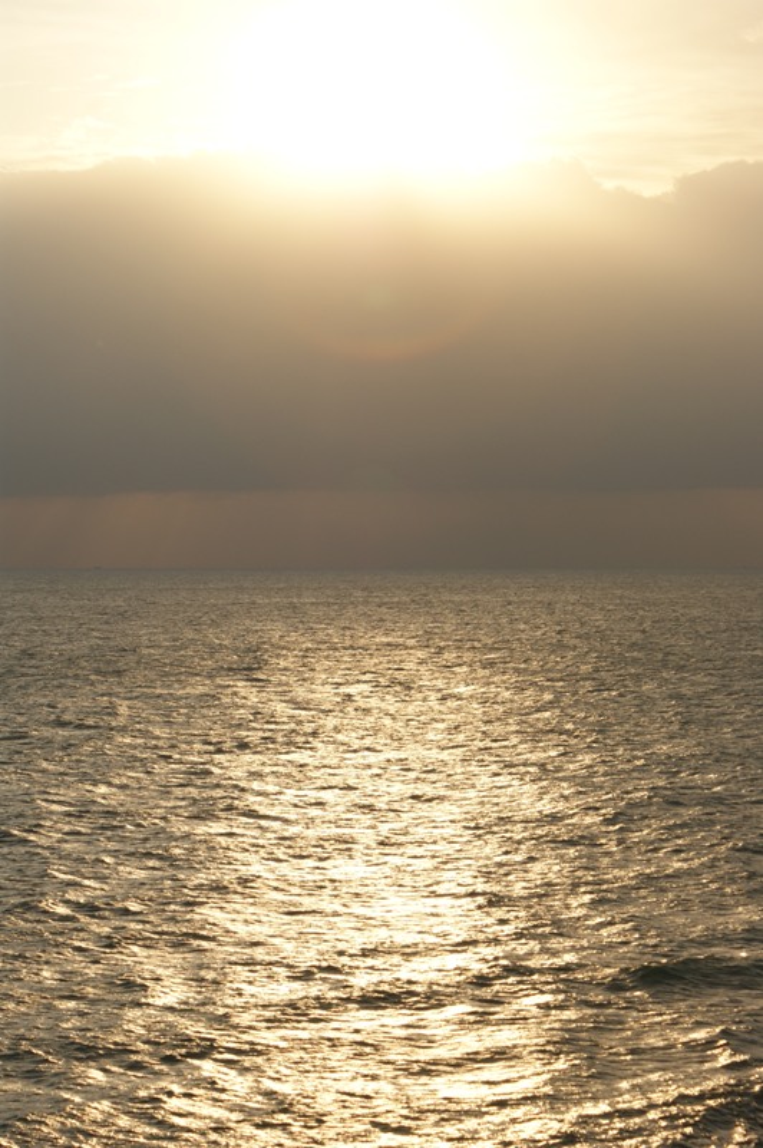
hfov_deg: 13.0
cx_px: 382
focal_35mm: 105
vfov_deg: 19.5
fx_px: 3344
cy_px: 574
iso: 100
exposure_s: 1/250
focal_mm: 70
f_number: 13
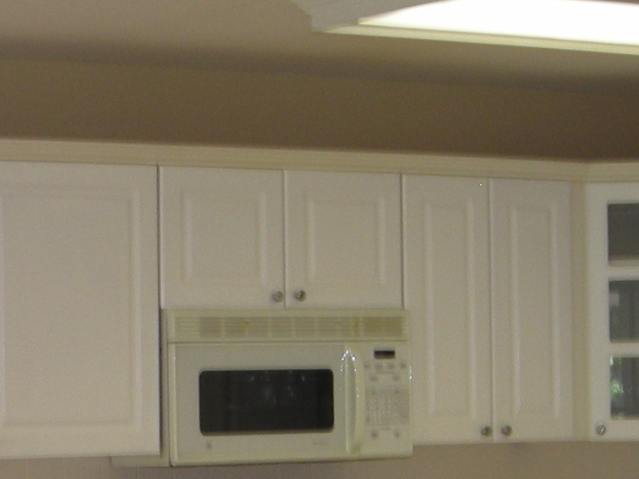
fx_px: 2363
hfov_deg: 15.4
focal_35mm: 128
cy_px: 483
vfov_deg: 11.5
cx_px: 213
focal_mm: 6.3
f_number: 3.2
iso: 54
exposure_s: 1/30
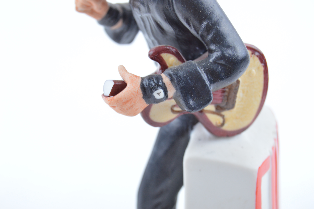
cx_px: 157
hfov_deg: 24.6
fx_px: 719
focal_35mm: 82
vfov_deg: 16.5
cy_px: 104
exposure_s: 1/30
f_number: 8
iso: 100
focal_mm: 55
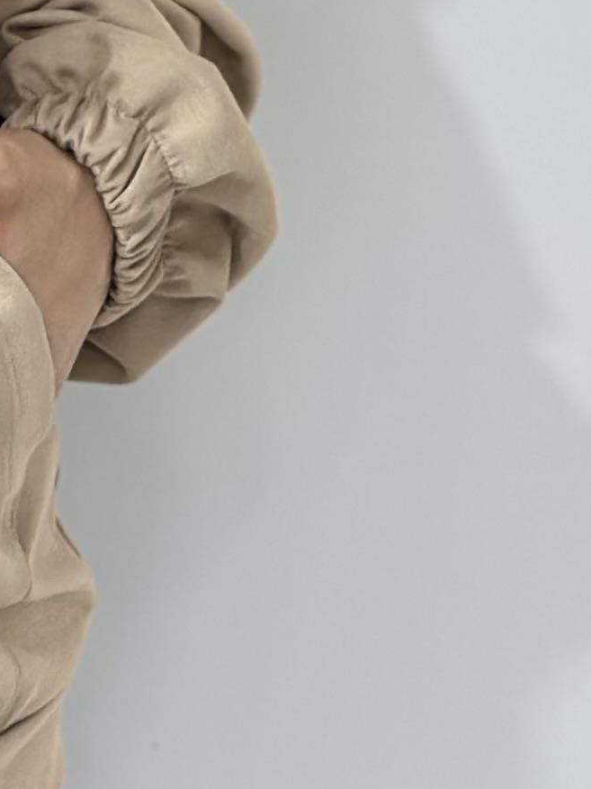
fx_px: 5031
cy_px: -642
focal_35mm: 221
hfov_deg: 6.5
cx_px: -606
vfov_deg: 8.6
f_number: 1.78
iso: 80
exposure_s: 1/125
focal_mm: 6.86
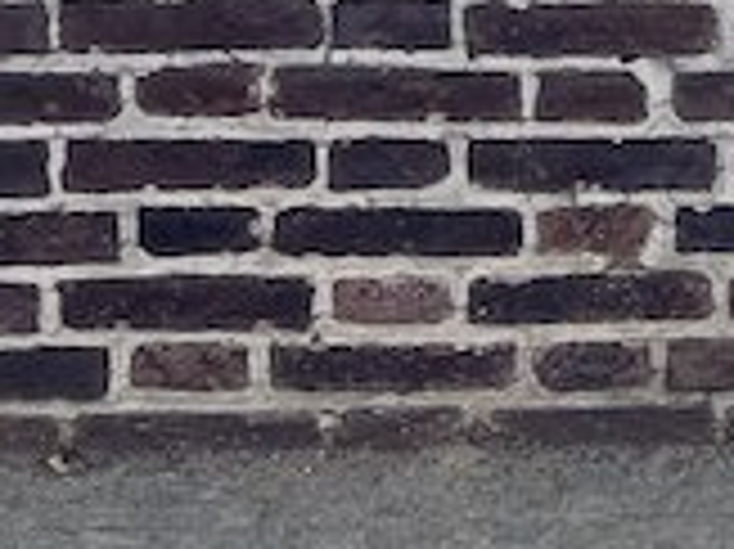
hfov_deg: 16.4
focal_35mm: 102
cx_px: 1288
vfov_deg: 13.0
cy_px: -459
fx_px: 2161
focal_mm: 5.7
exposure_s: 1/5319
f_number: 1.5
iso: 50
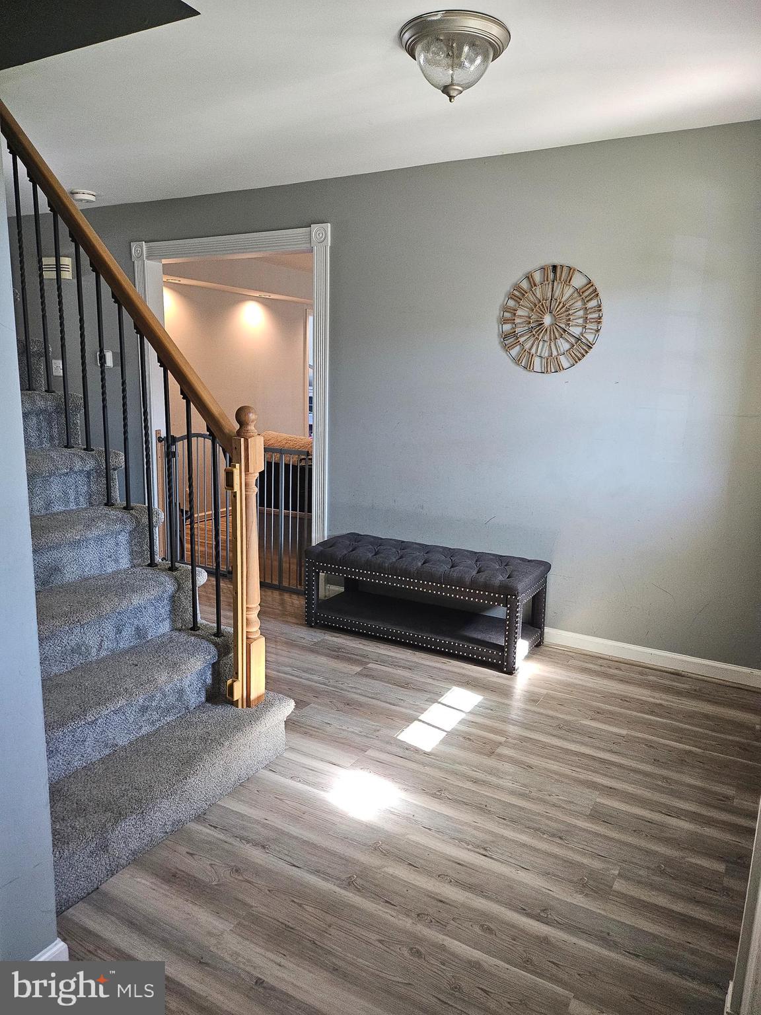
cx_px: 380
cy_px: 508
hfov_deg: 56.8
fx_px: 703
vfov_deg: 71.6
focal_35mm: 24
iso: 400
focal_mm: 5
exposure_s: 1/120
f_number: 1.8
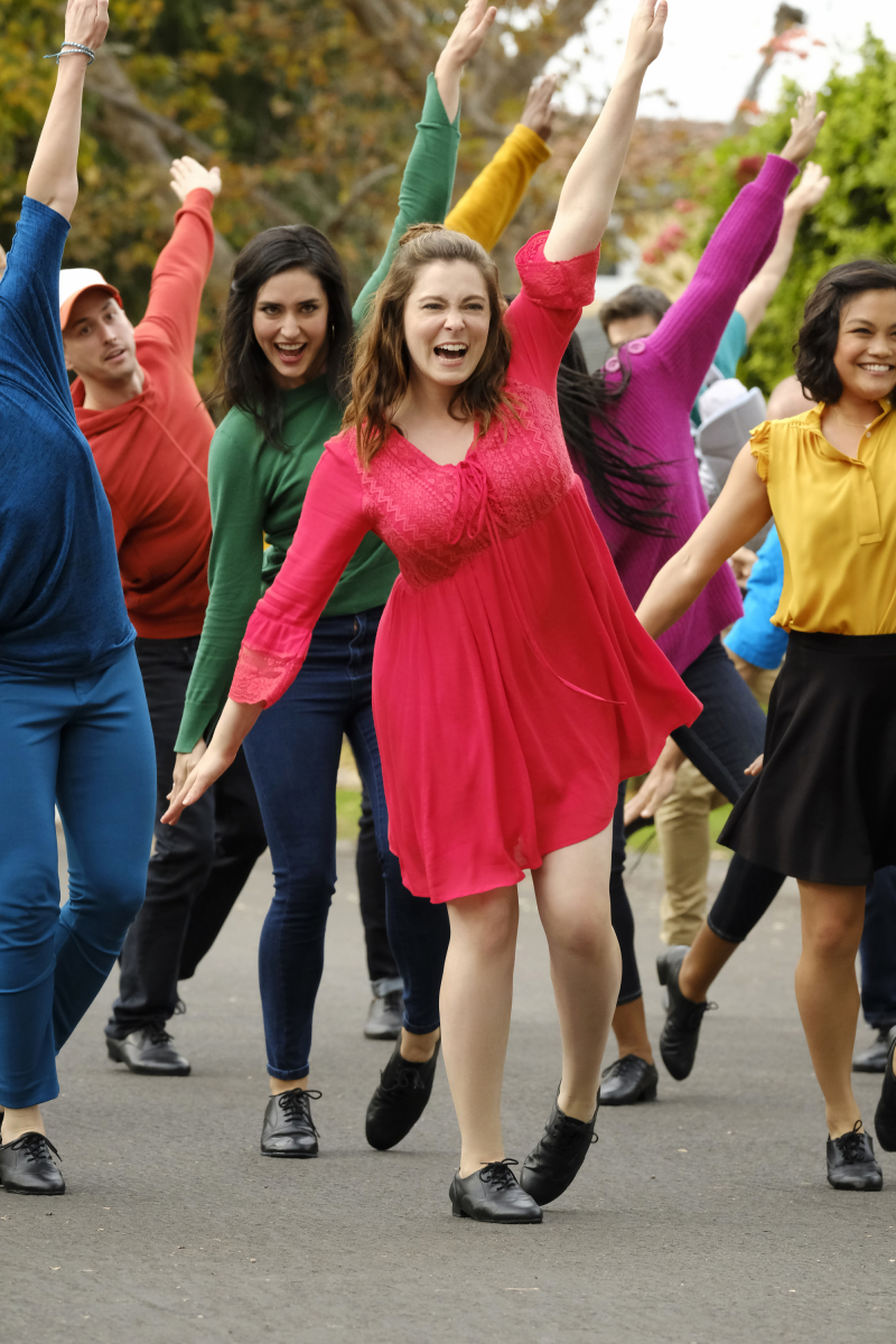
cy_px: 672
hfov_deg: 6.4
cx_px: 448
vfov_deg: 9.6
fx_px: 7989
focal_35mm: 214
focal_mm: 142.7
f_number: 5.6
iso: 2500
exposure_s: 1/1000
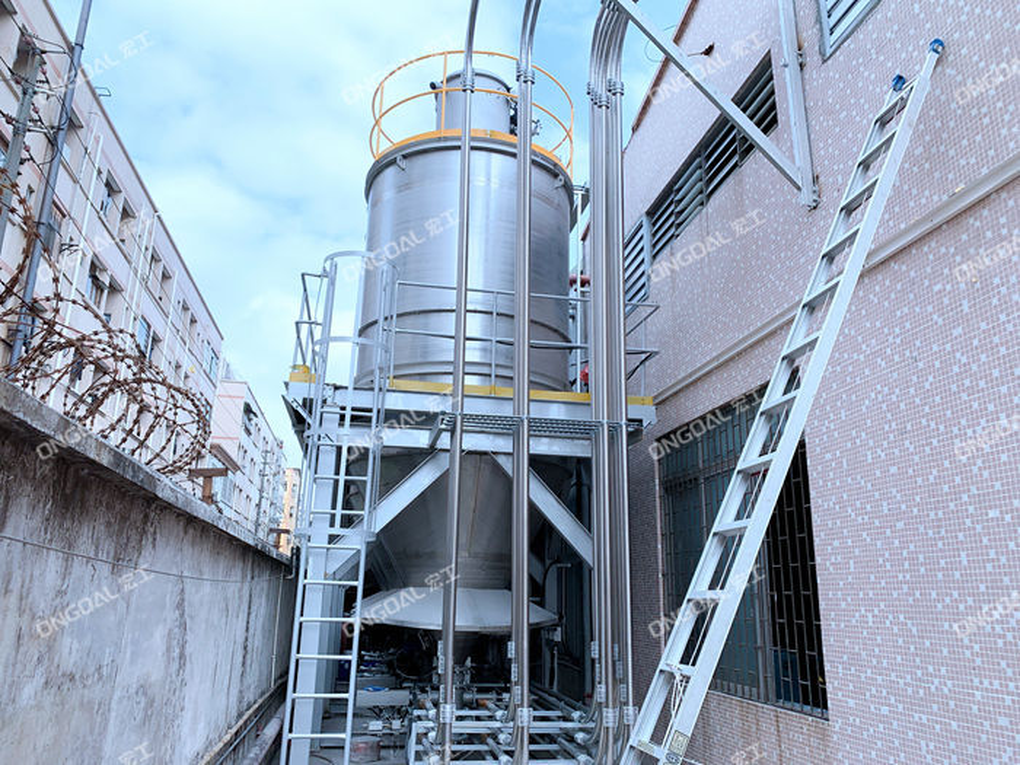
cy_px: 382
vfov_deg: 53.1
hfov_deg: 67.3
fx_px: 766
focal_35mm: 26
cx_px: 510
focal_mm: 4.25
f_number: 1.8
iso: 25
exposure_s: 1/1368
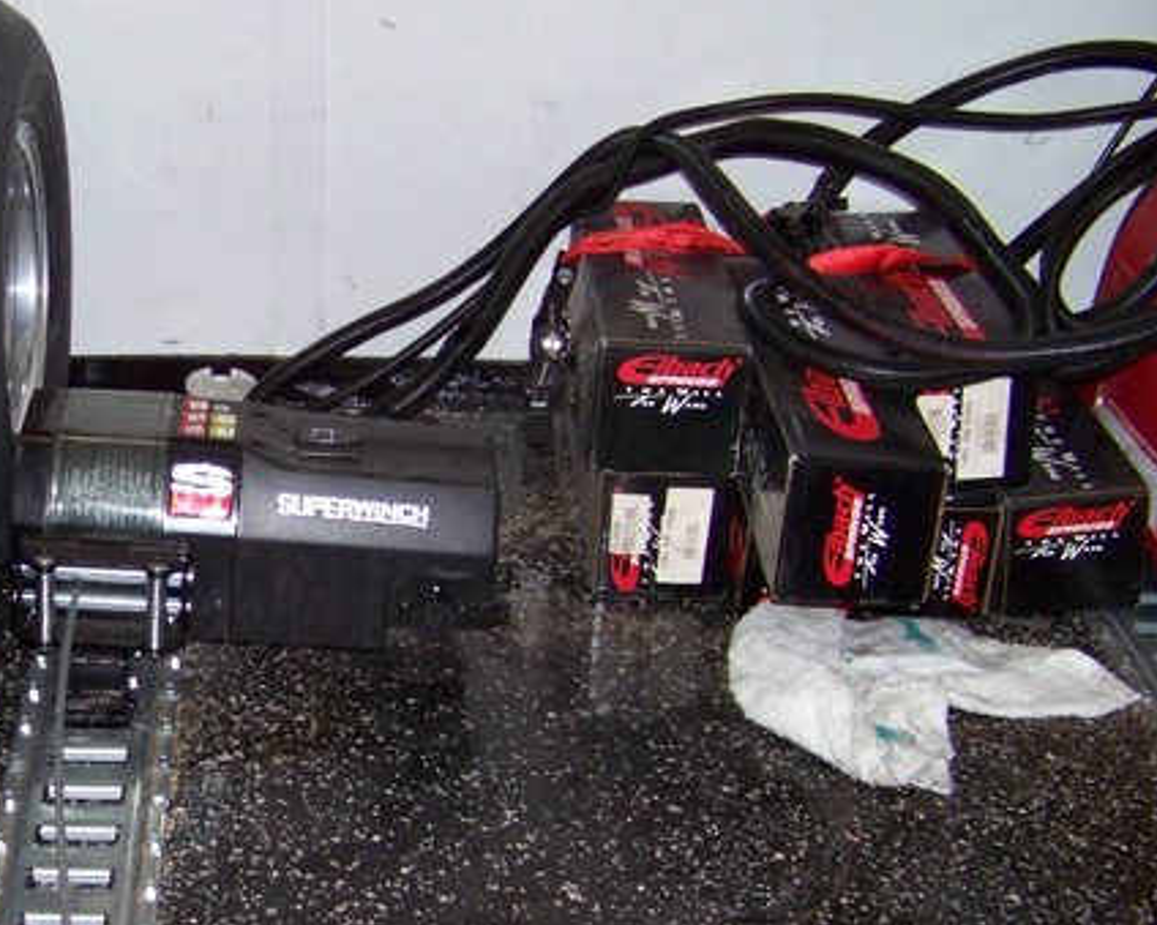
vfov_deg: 26.1
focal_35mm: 58
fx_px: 1986
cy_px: 621
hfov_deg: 31.8
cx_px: 259
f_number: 2.8
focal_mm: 5.85
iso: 200
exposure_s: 1/30
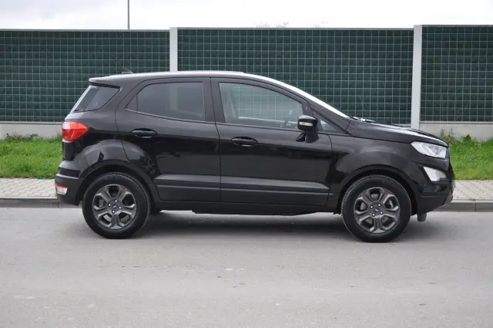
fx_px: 780
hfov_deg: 35.1
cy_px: 164
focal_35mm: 57
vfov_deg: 23.7
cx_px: 246
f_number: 5
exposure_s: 1/100
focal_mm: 38
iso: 400
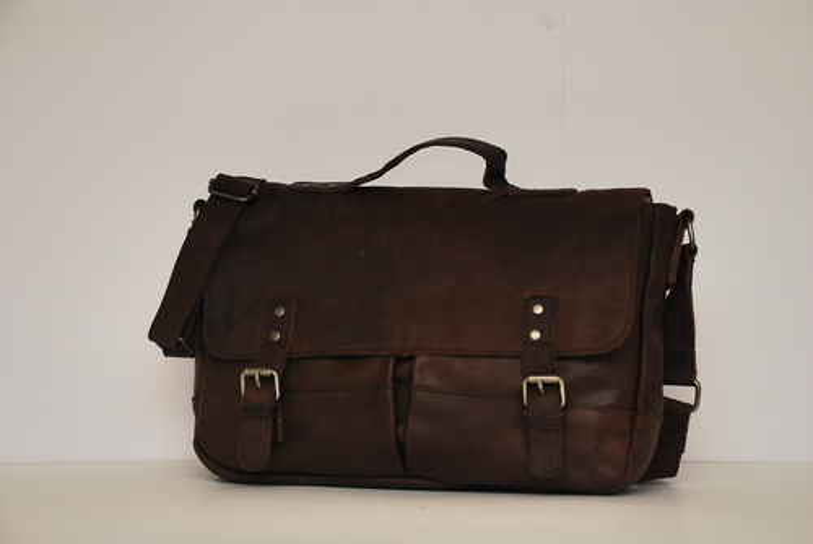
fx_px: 1968
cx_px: 406
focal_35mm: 87
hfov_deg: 23.3
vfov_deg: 15.8
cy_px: 272
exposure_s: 1/100
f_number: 5.6
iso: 400
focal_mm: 58
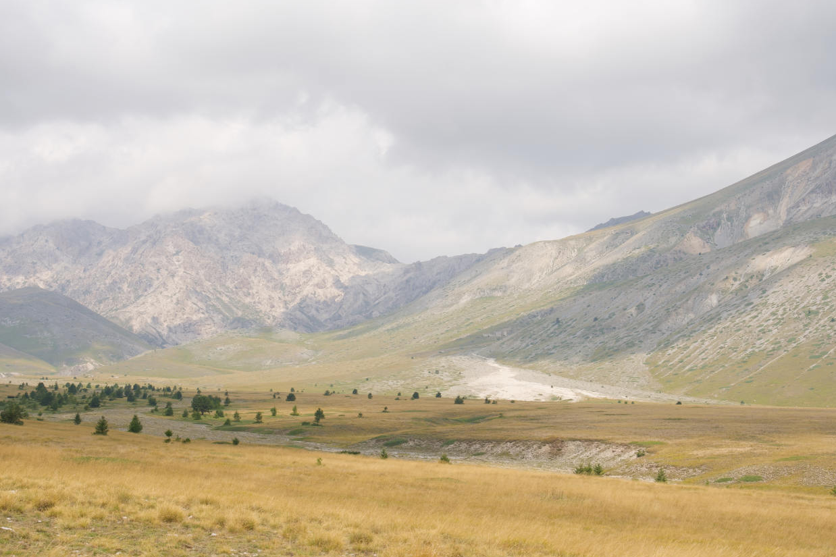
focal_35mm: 63
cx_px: 459
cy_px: 260
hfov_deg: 31.9
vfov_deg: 21.6
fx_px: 1463
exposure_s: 1/400
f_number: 8
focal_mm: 39
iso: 125
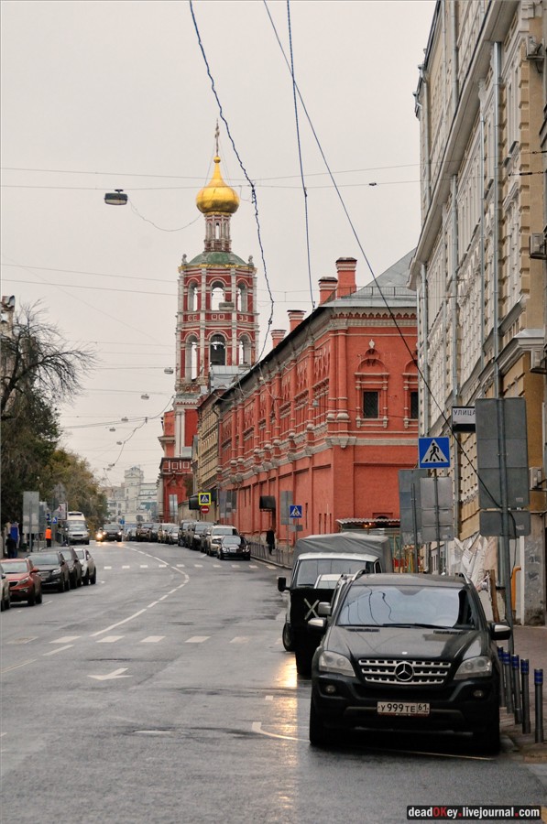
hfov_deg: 11.1
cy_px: 412
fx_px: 2813
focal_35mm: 123
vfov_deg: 16.7
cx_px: 274
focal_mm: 82
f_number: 7.1
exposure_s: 1/320
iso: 800
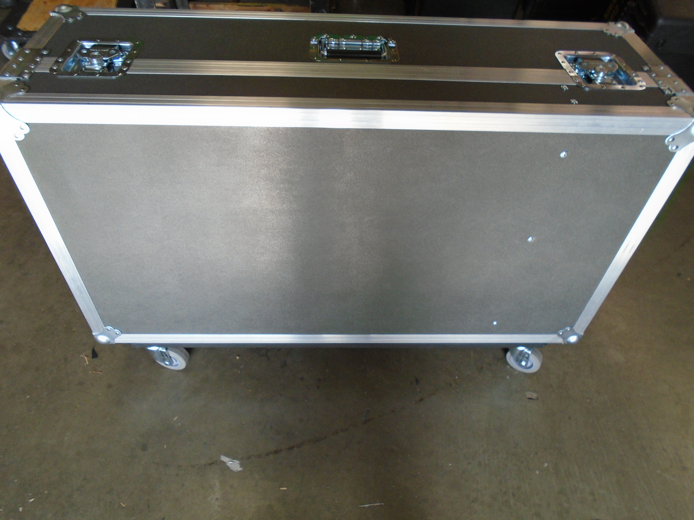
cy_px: 260
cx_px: 347
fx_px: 521
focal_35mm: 26
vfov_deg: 53.1
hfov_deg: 67.3
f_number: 3.2
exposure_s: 1/125
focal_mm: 4.6
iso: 160
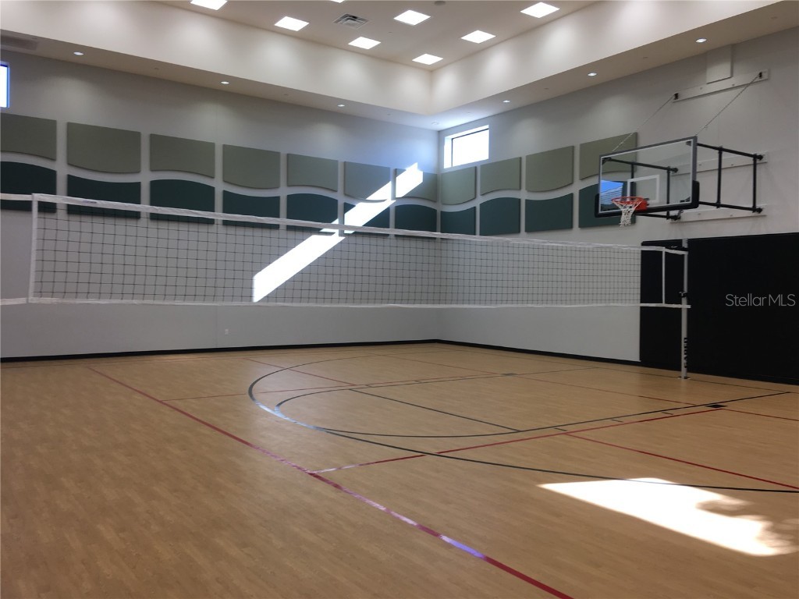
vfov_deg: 48.2
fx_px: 669
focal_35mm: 29
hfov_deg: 61.7
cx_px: 400
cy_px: 300
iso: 25
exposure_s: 1/60
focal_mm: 4.15
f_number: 2.2
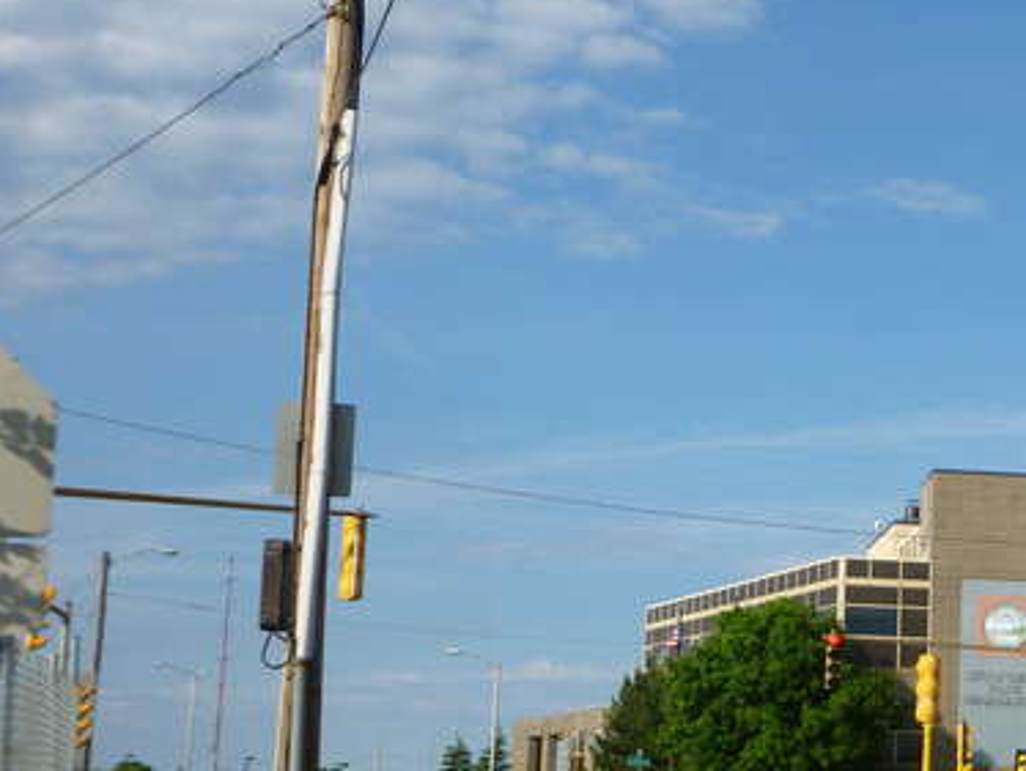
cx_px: 1073
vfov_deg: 19.2
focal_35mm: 77
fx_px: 2284
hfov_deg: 24.0
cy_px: 387
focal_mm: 6.5
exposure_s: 1/1000
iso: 100
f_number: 3.6
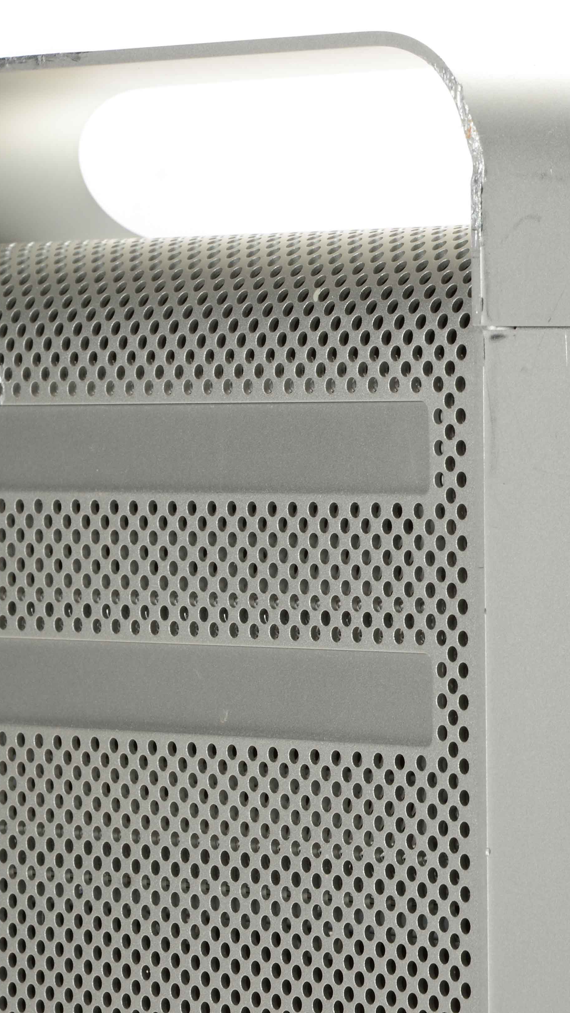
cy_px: 506
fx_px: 6683
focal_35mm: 249
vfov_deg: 8.7
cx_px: 523
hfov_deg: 4.9
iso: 200
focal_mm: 105
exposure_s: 1/160
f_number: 14
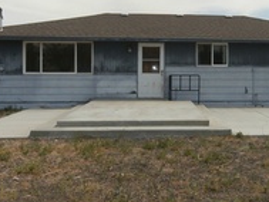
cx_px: 184
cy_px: 67
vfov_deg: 32.6
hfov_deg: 42.2
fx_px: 342
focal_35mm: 44
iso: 100
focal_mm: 4.2
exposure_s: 1/1600
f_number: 3
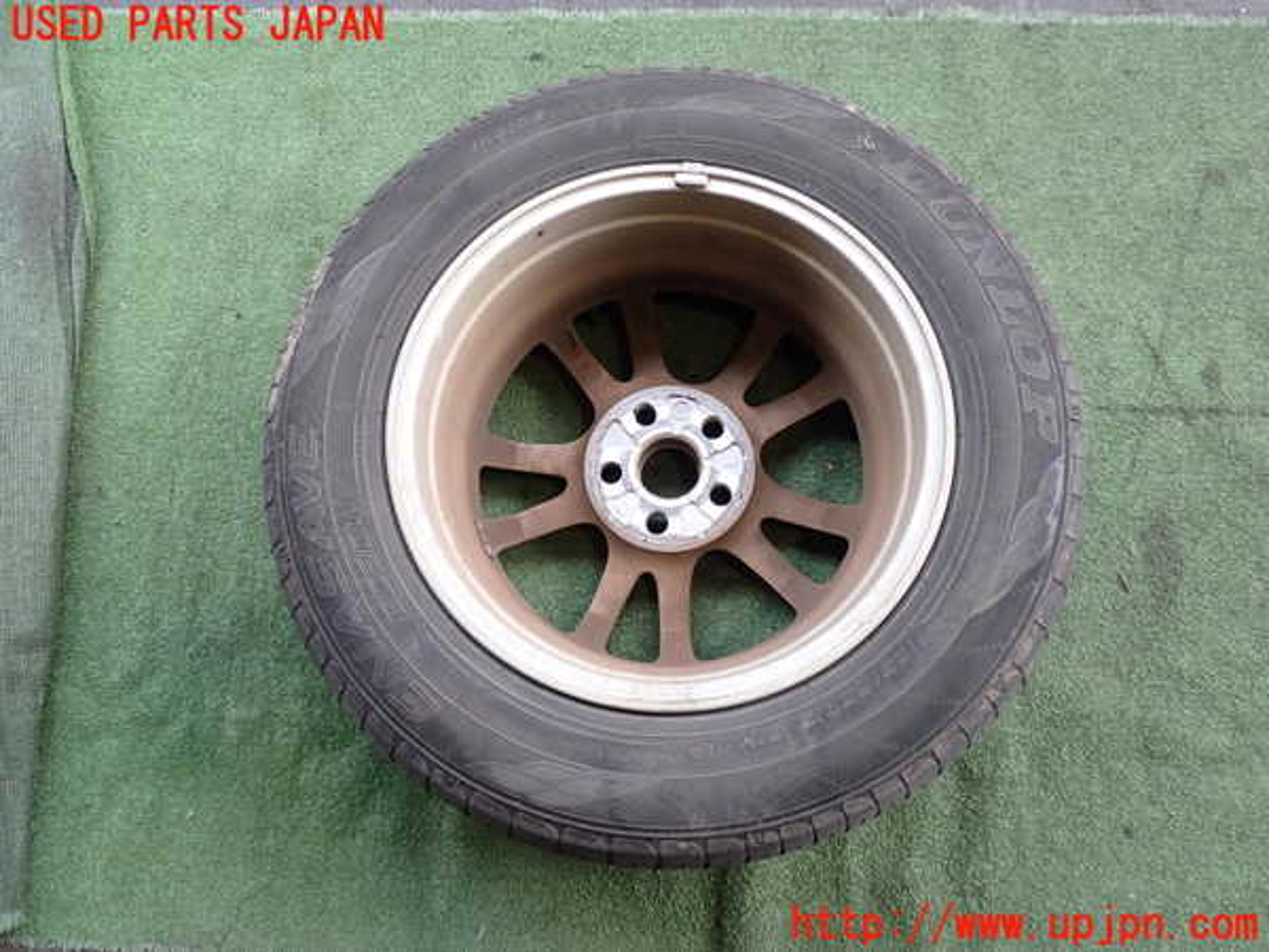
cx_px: 634
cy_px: 476
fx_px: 1100
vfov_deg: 46.8
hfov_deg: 60.0
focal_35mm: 30
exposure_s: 1/125
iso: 200
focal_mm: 5.4
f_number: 2.3
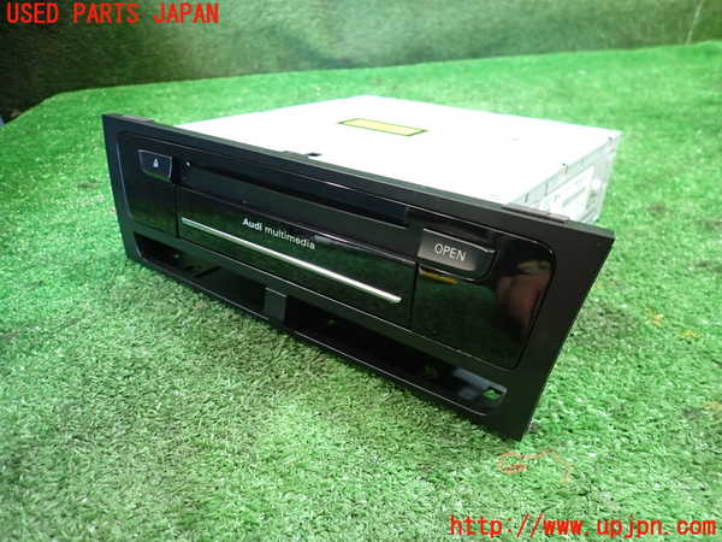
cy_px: 271
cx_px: 361
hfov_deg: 69.4
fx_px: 521
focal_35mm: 25
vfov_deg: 54.9
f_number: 2
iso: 500
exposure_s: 1/30
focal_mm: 4.5
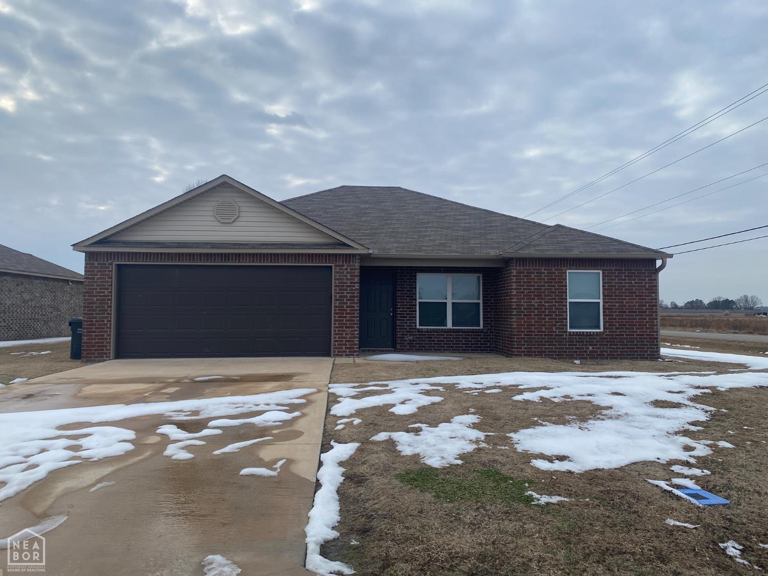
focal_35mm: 26
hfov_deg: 67.3
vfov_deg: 53.1
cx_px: 384
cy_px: 288
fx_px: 577
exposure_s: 1/2183
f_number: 1.8
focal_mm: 4.25
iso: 32
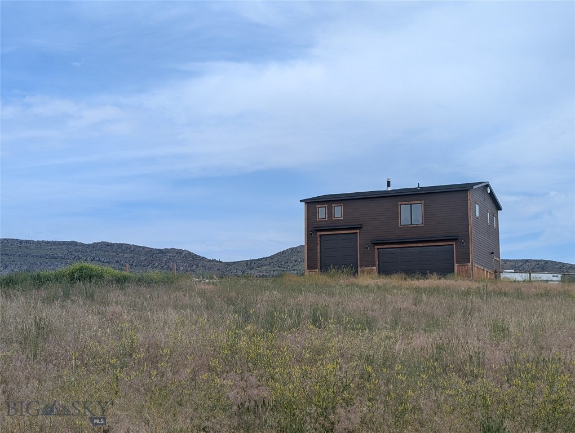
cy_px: 216
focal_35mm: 49
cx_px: 288
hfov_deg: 38.9
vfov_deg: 29.7
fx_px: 815
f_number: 1.68
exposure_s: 1/1266
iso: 23
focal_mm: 6.9
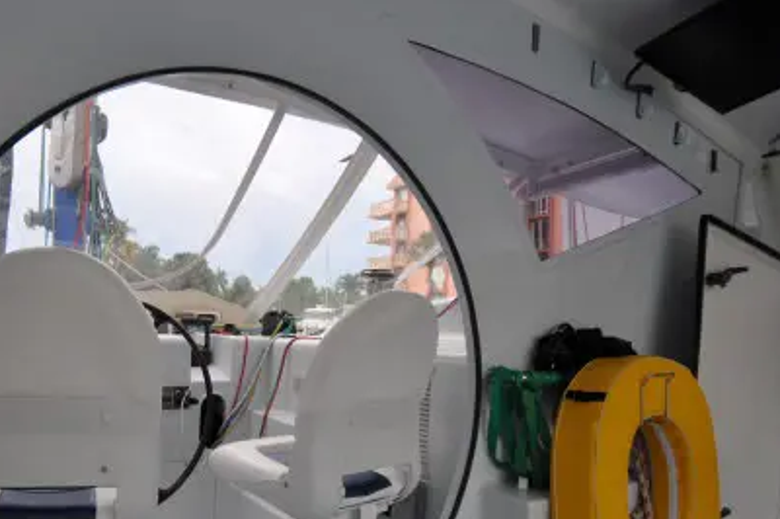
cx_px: 207
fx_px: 520
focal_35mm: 24
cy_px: 348
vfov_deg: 52.0
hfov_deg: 69.5
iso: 200
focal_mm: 10
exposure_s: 1/640
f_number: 3.5
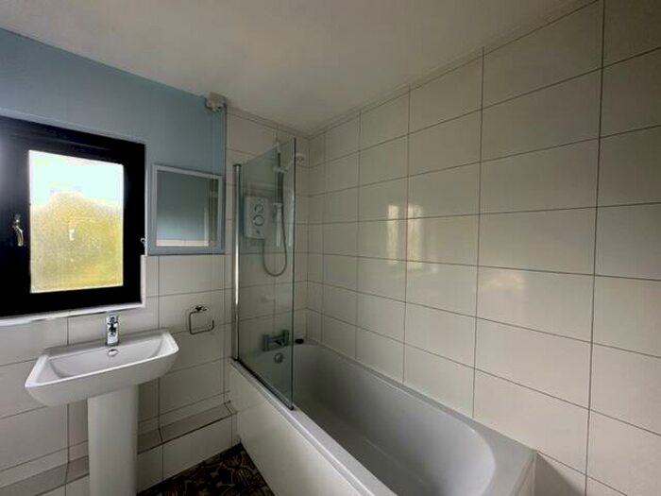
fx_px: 267
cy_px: 248
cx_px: 330
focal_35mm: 14
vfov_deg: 85.7
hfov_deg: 102.1
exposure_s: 1/99
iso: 125
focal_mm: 2.22
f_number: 2.2
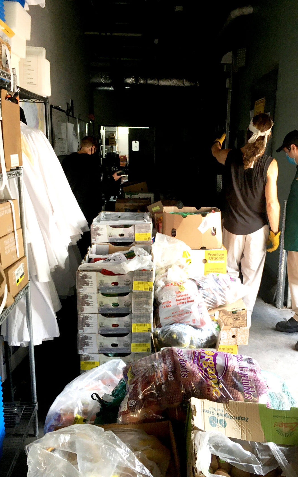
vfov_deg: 61.2
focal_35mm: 31
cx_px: 172
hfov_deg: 40.5
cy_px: 240
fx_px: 403
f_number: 2.2
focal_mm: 4.15
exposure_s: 1/30
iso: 25
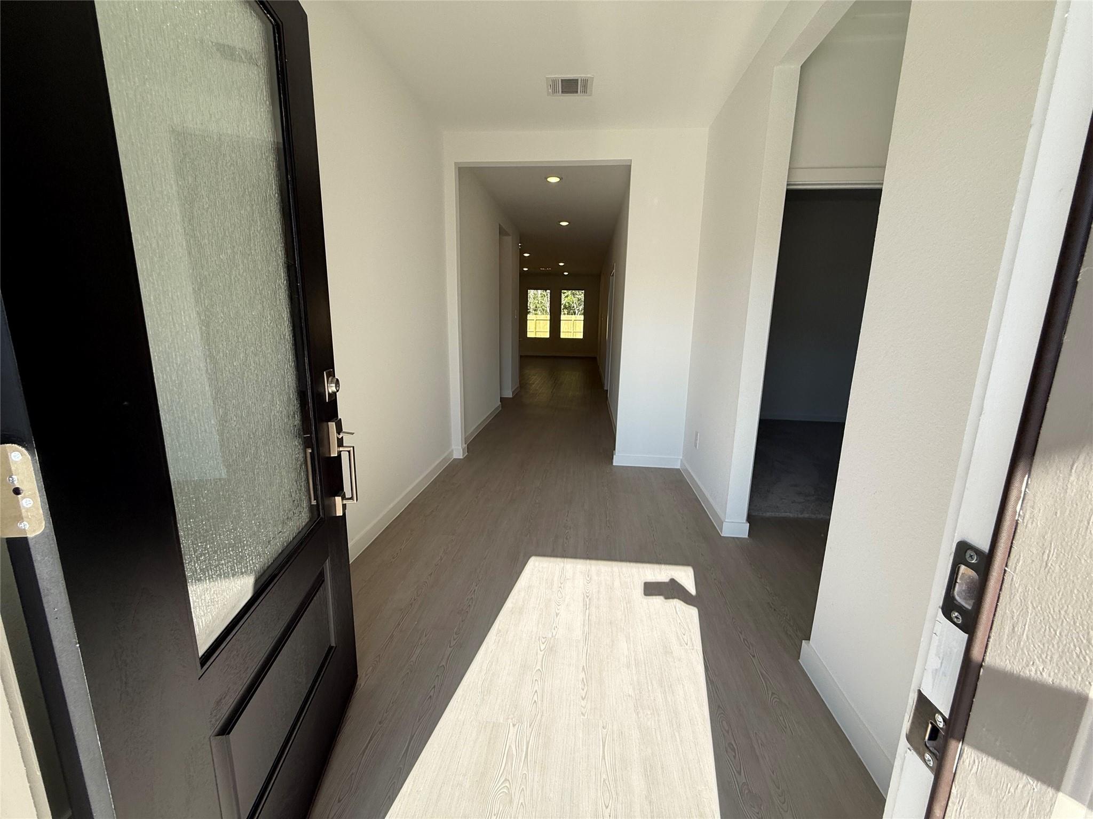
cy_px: 410
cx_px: 546
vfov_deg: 85.7
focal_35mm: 14
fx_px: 442
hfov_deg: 102.1
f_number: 2.2
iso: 64
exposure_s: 1/479
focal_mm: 2.22
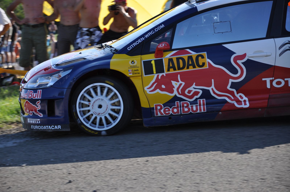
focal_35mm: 158
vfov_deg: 8.7
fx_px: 1267
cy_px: 96
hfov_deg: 13.1
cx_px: 145
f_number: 5.6
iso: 250
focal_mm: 105
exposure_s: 1/500
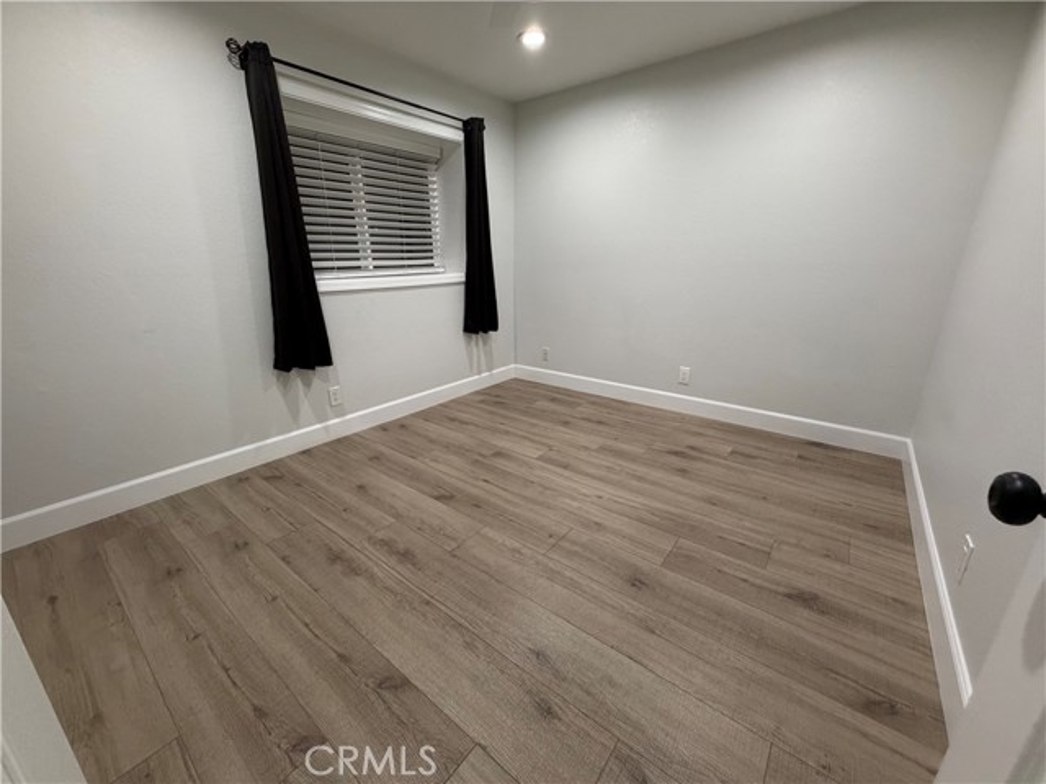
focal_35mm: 14
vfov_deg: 85.7
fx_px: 423
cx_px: 523
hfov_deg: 102.1
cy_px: 392
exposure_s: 1/120
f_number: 2.2
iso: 320
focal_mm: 2.22
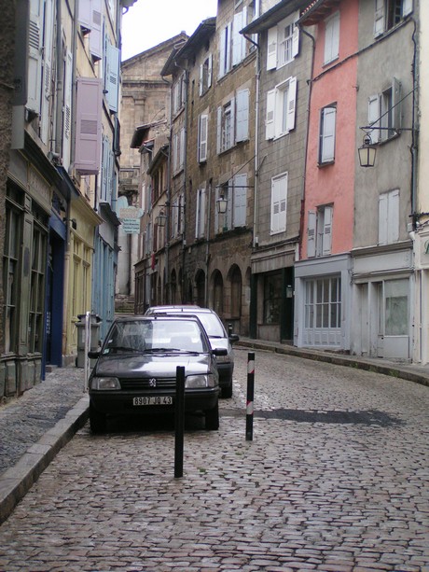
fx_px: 1189
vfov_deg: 27.0
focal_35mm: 72
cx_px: 214
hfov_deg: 20.4
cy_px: 286
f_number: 3.2
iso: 160
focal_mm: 11
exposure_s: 1/80
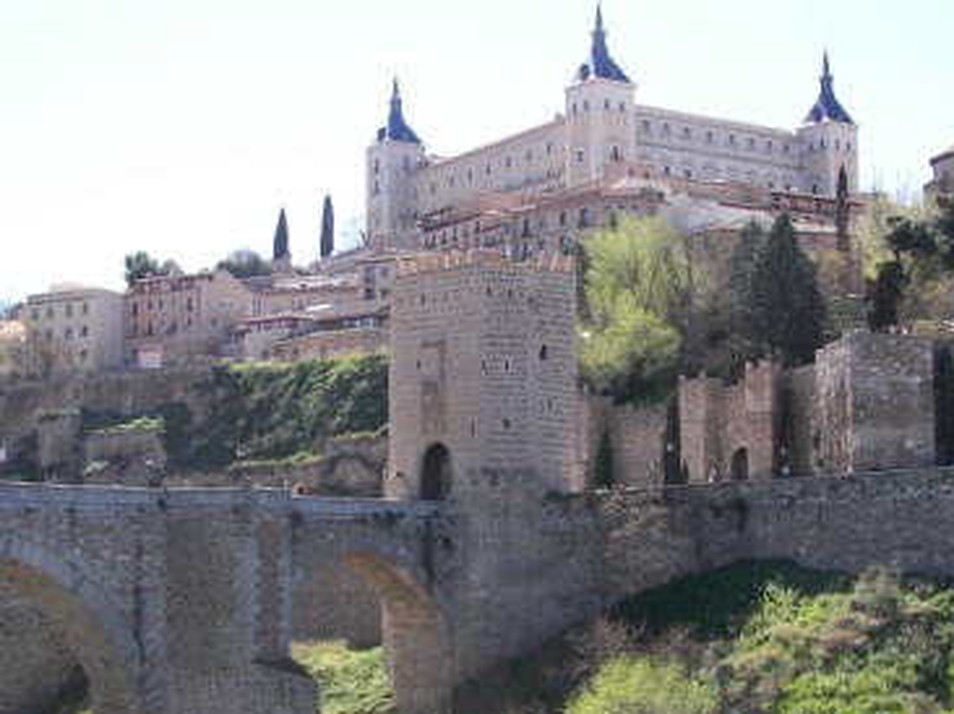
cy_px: 396
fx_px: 1955
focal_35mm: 71
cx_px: 500
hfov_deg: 27.4
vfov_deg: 20.7
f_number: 2.8
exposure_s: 1/320
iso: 50
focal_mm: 9.6
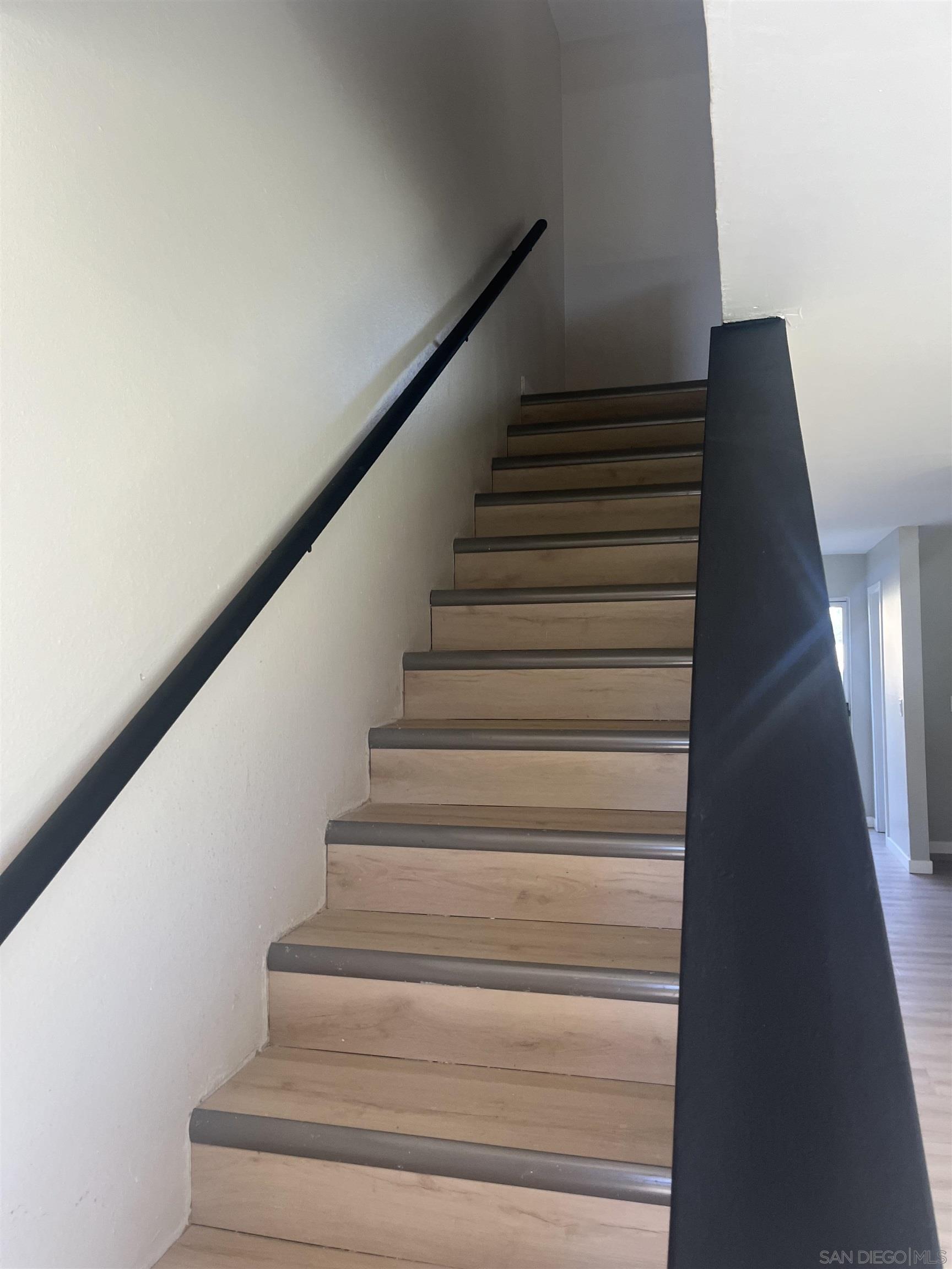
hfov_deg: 53.1
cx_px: 476
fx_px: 953
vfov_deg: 67.3
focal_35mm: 26
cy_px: 634
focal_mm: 5.1
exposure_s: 1/121
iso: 125
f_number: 1.6
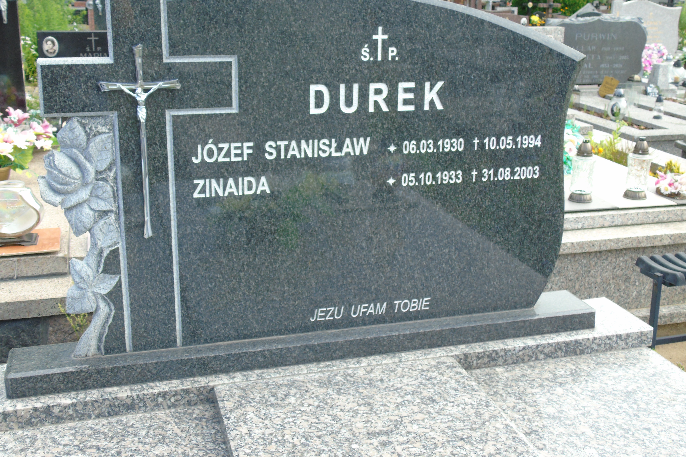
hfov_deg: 46.4
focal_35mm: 42
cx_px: 342
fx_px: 800
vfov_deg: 31.9
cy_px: 202
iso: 80
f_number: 3.9
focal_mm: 7.1
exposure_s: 1/100
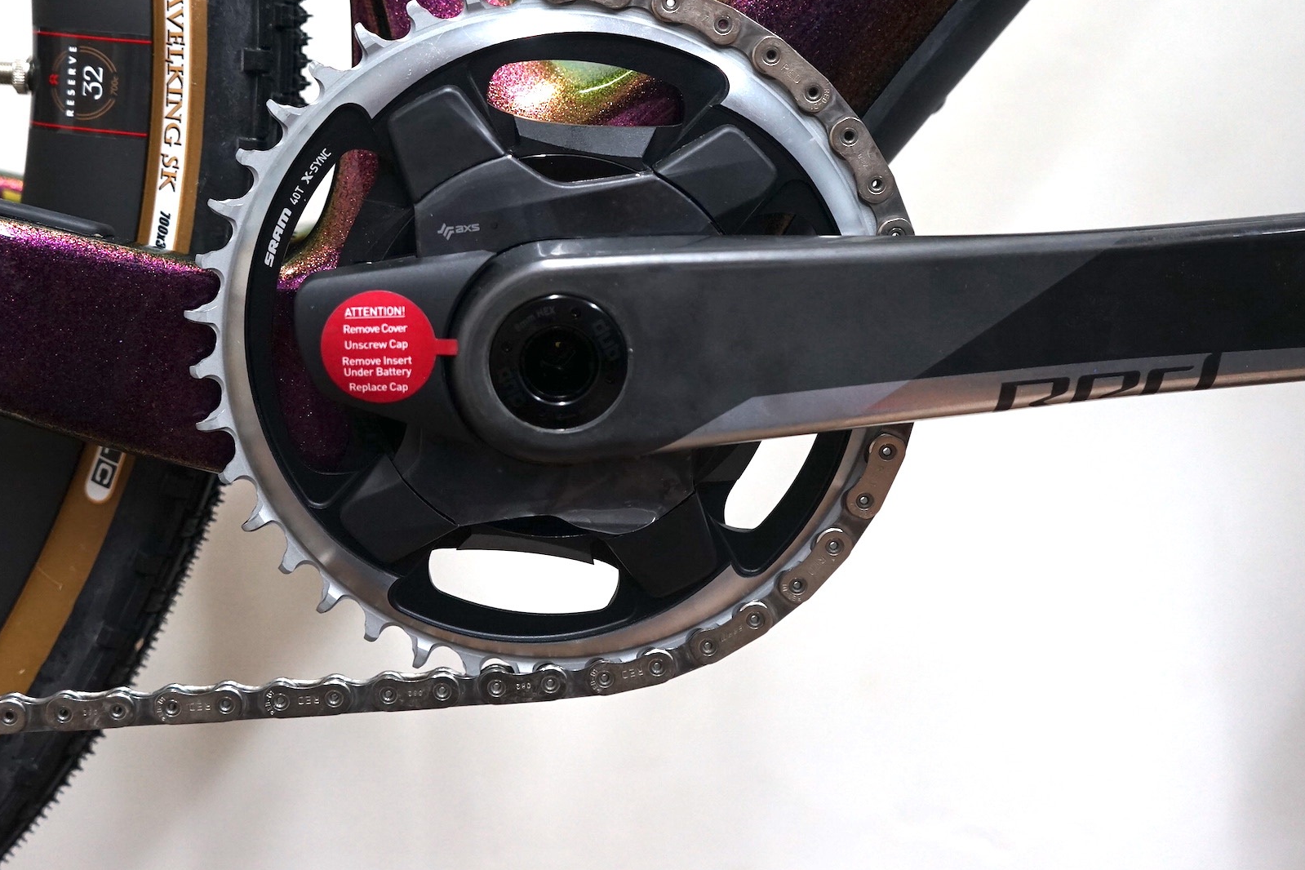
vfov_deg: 30.3
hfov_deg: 44.3
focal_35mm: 44
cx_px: 529
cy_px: 281
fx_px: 1595
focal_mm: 32
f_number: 4
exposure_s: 1/60
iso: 1250
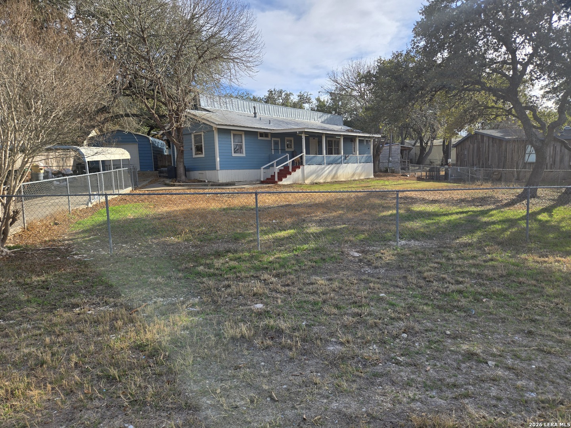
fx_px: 379
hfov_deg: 73.9
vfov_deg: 58.9
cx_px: 286
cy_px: 214
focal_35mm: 23
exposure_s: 1/1453
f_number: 1.8
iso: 25
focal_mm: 5.4
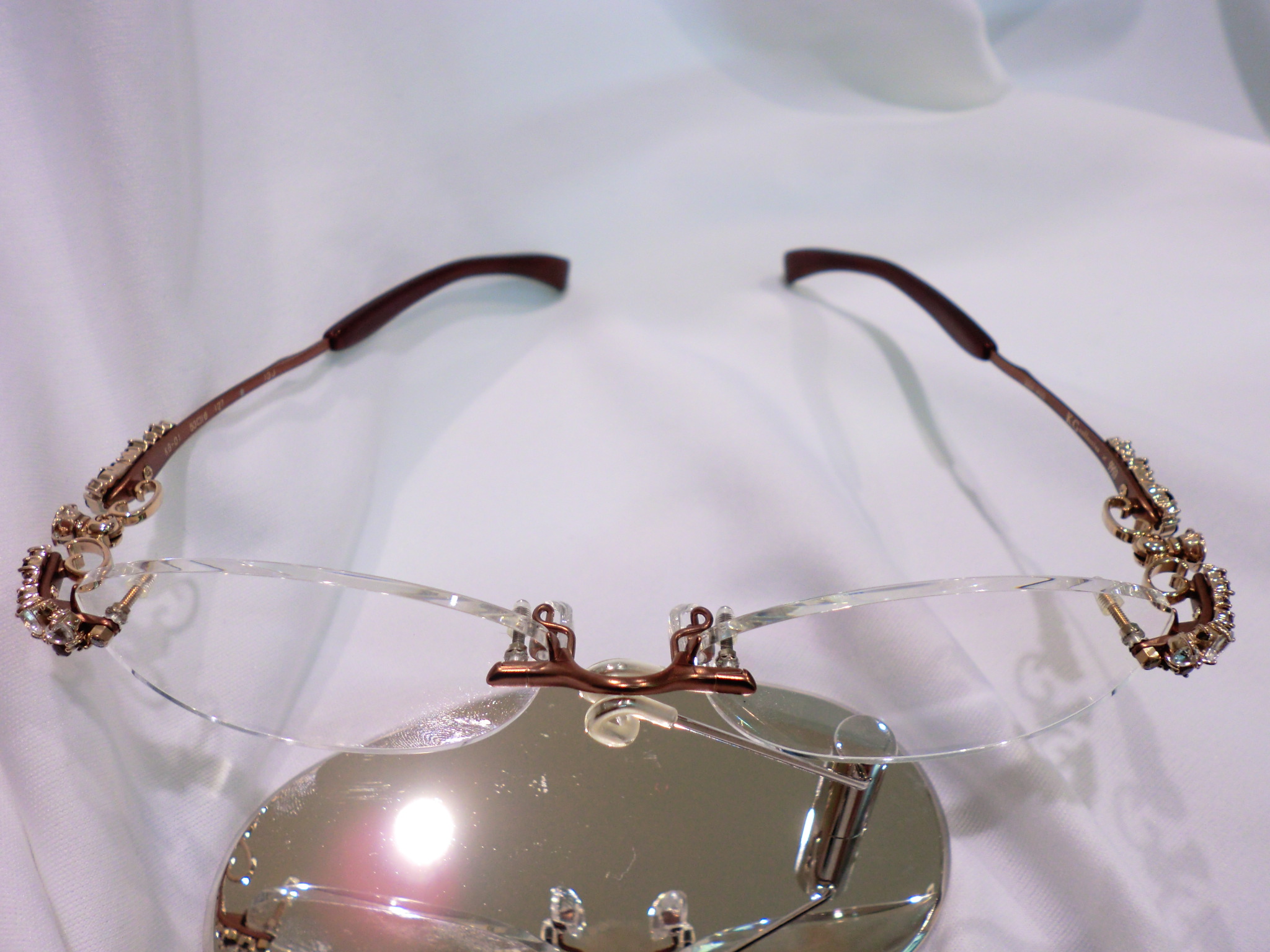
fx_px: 1174
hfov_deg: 56.8
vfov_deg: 44.2
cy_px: 476
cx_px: 635
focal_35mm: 32
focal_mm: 5.8
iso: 80
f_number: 3.5
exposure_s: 1/60
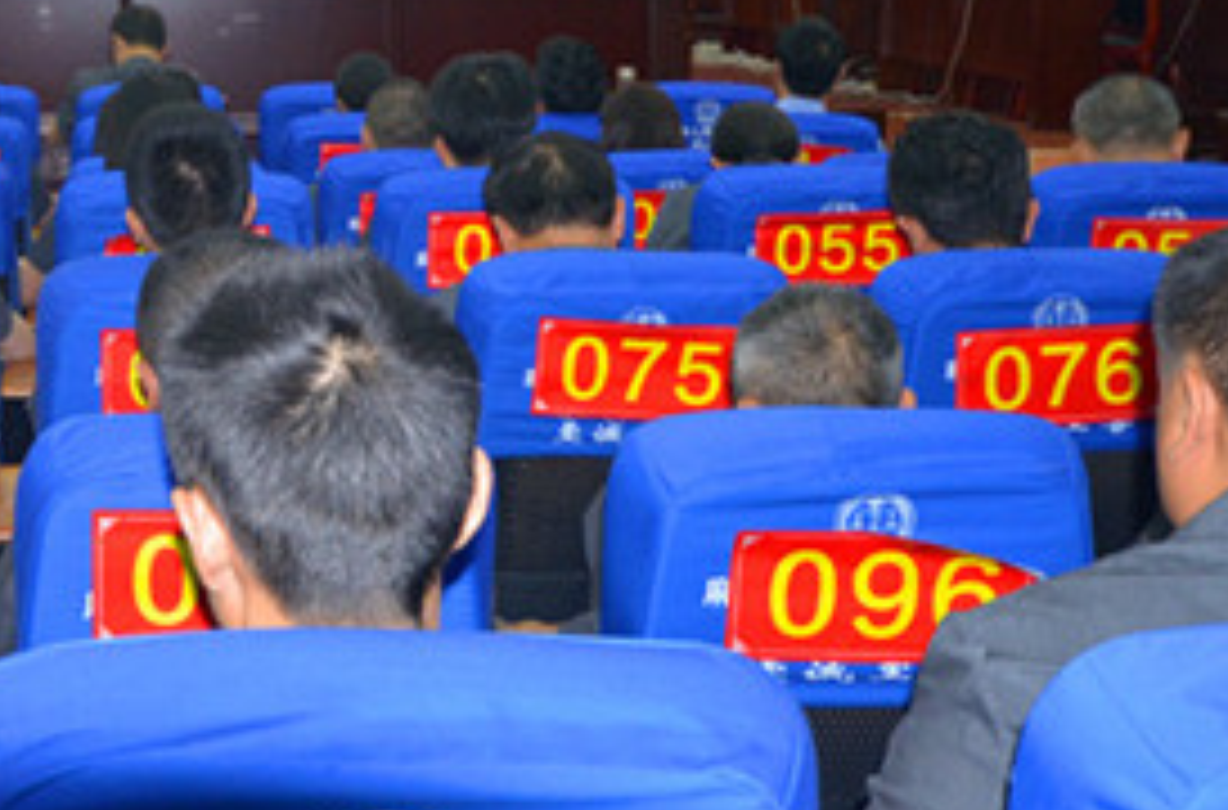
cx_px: 144
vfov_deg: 16.8
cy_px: 36
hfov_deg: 25.1
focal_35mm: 79
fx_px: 2685
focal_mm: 24
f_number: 4.5
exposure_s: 1/60
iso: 800
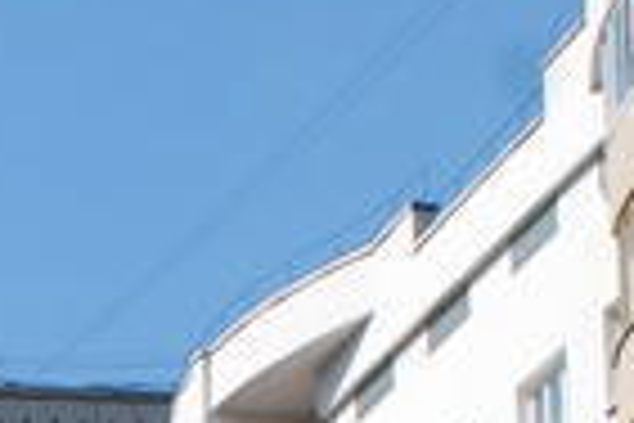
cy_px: 1341
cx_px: -526
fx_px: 4402
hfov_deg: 7.9
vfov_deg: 5.2
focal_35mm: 250
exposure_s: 1/250
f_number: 8
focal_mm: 24
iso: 100
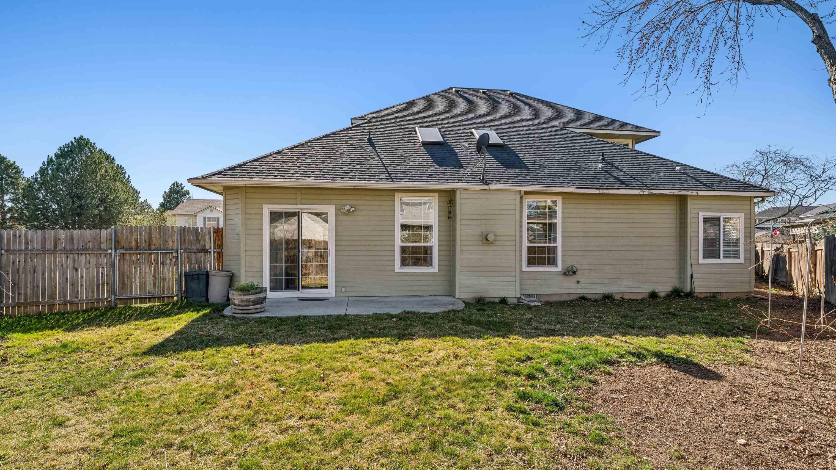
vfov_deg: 58.5
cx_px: 416
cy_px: 246
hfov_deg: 89.7
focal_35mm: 19
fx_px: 420
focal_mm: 17.9
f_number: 13
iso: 400
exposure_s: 1/160
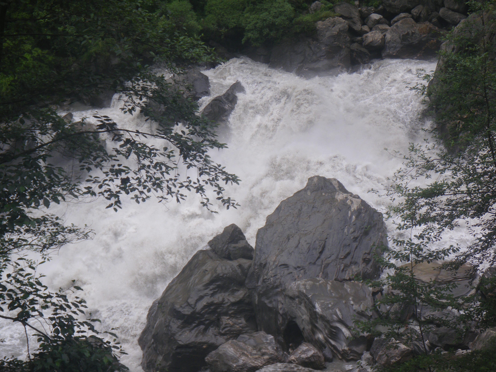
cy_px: 186
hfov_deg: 25.3
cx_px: 248
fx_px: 1103
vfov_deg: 19.1
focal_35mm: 77
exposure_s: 1/125
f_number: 4.8
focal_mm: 13.7
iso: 50
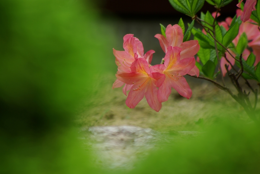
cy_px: 87
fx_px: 3470
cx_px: 130
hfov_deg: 4.3
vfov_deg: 2.9
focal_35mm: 480
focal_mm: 320
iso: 100
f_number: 7.1
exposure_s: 1/320
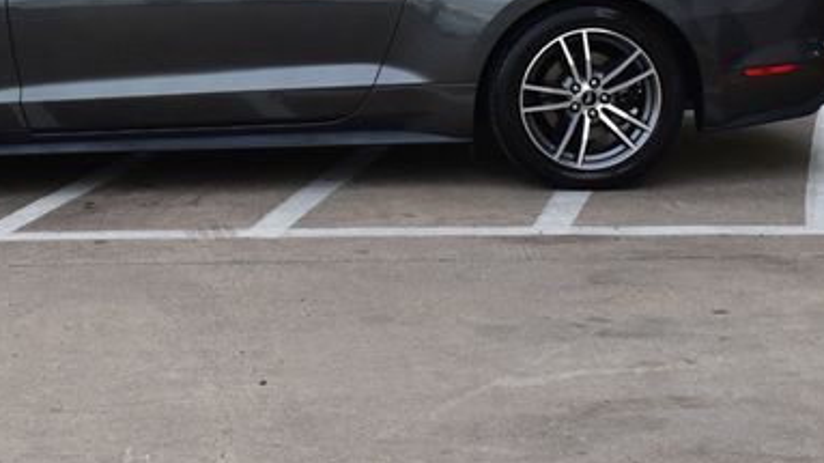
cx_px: 232
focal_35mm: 84
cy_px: 121
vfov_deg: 14.3
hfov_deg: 25.1
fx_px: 1834
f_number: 8
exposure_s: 1/80
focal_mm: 32
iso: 400
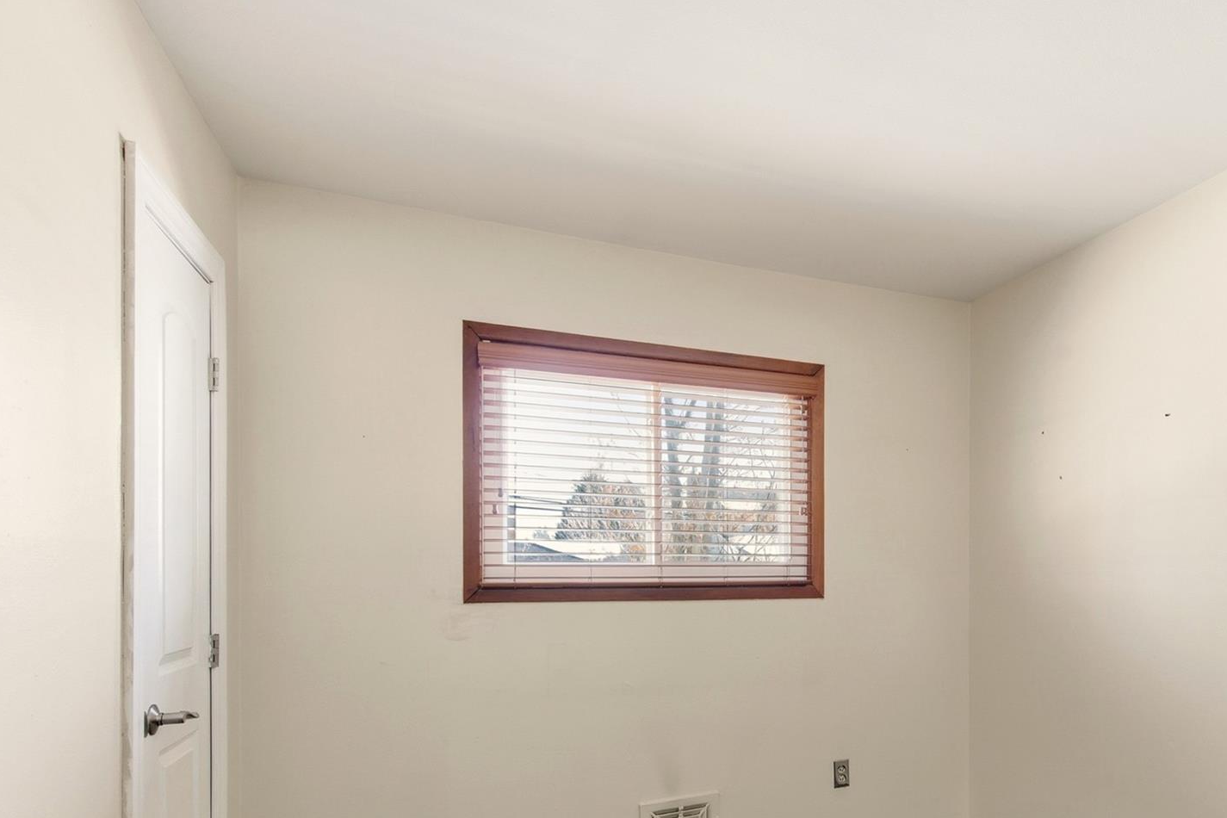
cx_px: 844
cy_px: 573
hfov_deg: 73.2
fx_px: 784
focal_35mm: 23
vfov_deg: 53.5
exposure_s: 1/30
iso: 250
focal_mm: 16
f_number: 9
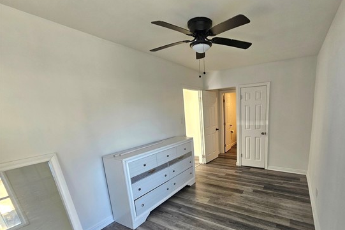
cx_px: 203
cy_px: 144
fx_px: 153
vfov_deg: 72.5
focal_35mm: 16
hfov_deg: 95.7
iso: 160
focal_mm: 2.2
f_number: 2.2
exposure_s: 1/60.2
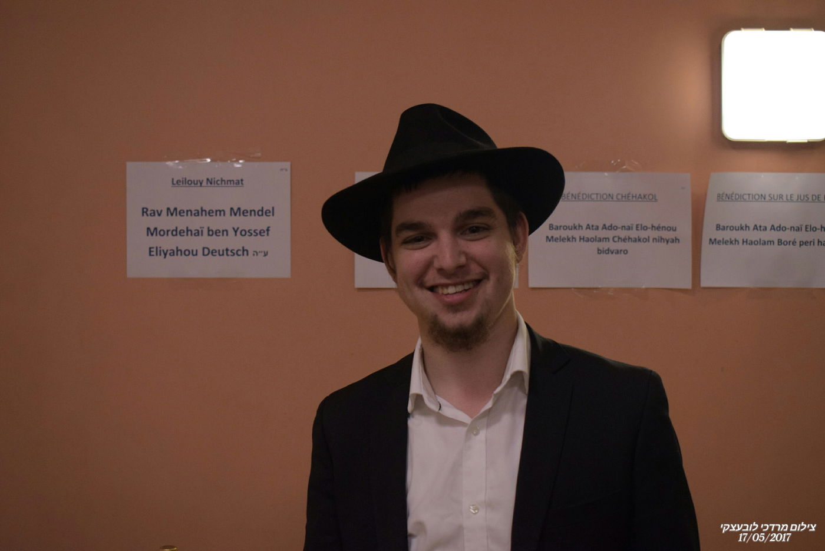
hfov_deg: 38.9
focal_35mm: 51
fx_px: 1169
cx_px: 412
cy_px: 276
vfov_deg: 26.5
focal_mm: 34
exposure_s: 1/160
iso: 2000
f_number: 5.6
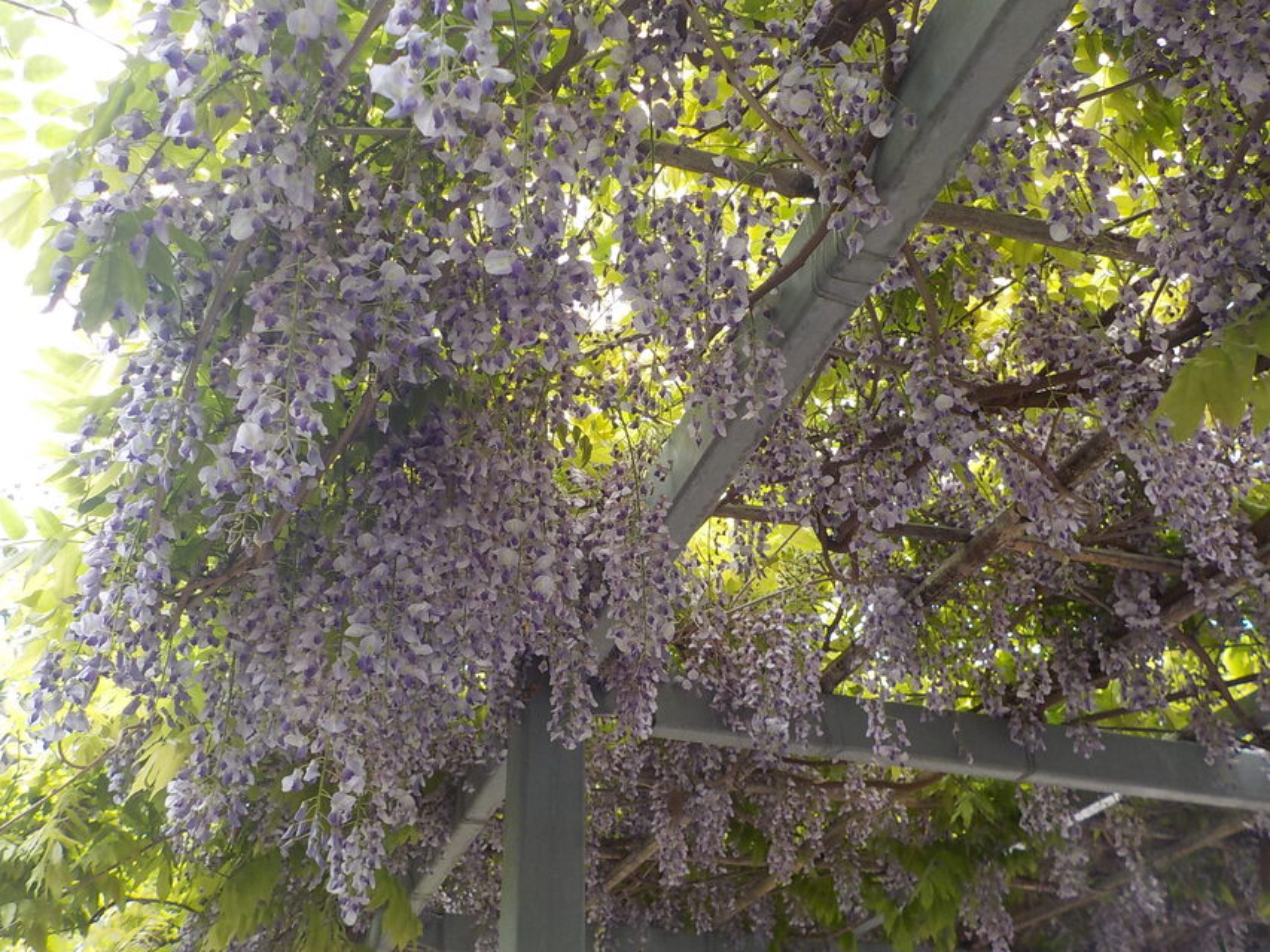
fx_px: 1101
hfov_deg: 60.0
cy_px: 476
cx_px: 635
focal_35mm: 30
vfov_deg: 46.8
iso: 125
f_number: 3.3
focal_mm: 4.1
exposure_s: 1/100
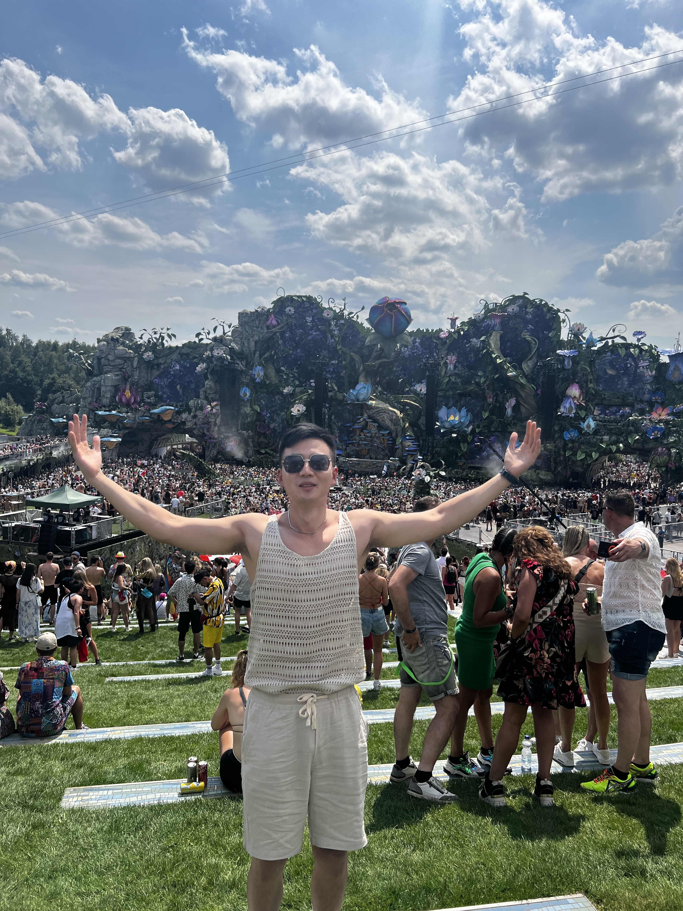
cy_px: 456
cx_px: 342
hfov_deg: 53.1
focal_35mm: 26
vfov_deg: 67.3
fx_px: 684
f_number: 1.5
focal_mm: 5.7
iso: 50
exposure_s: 1/7463
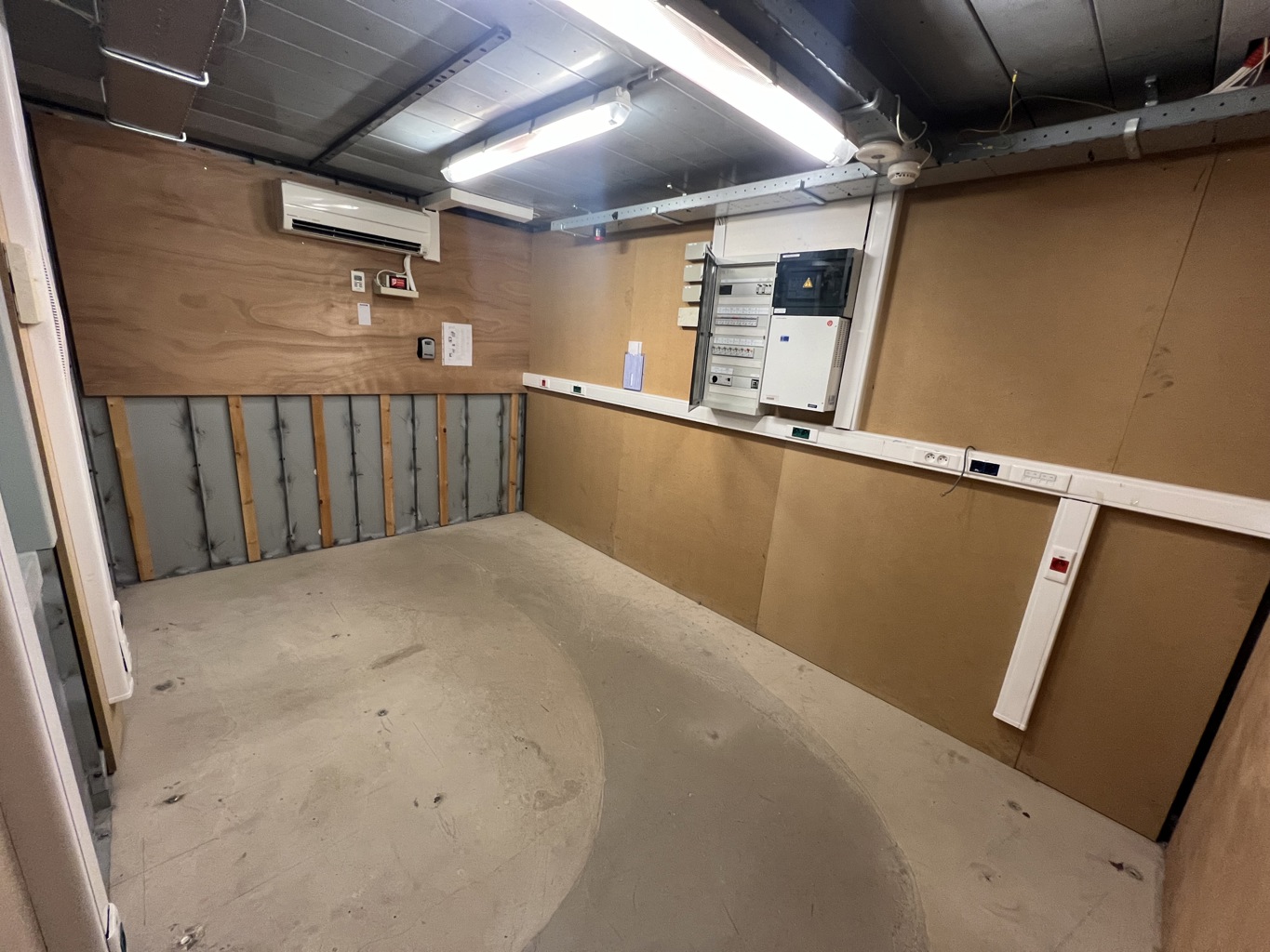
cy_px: 476
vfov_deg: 89.9
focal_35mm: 13
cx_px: 635
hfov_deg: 106.2
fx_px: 477
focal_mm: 1.57
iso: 250
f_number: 1.8
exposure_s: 1/50
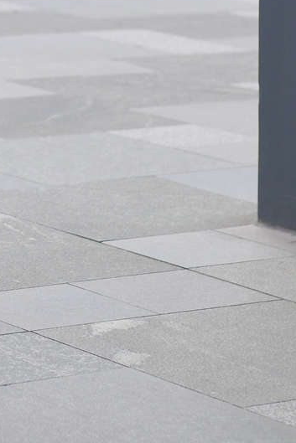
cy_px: -130
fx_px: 2933
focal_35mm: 238
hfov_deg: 5.7
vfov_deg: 8.5
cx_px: -71
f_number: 4.5
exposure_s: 1/800
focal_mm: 70
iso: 320
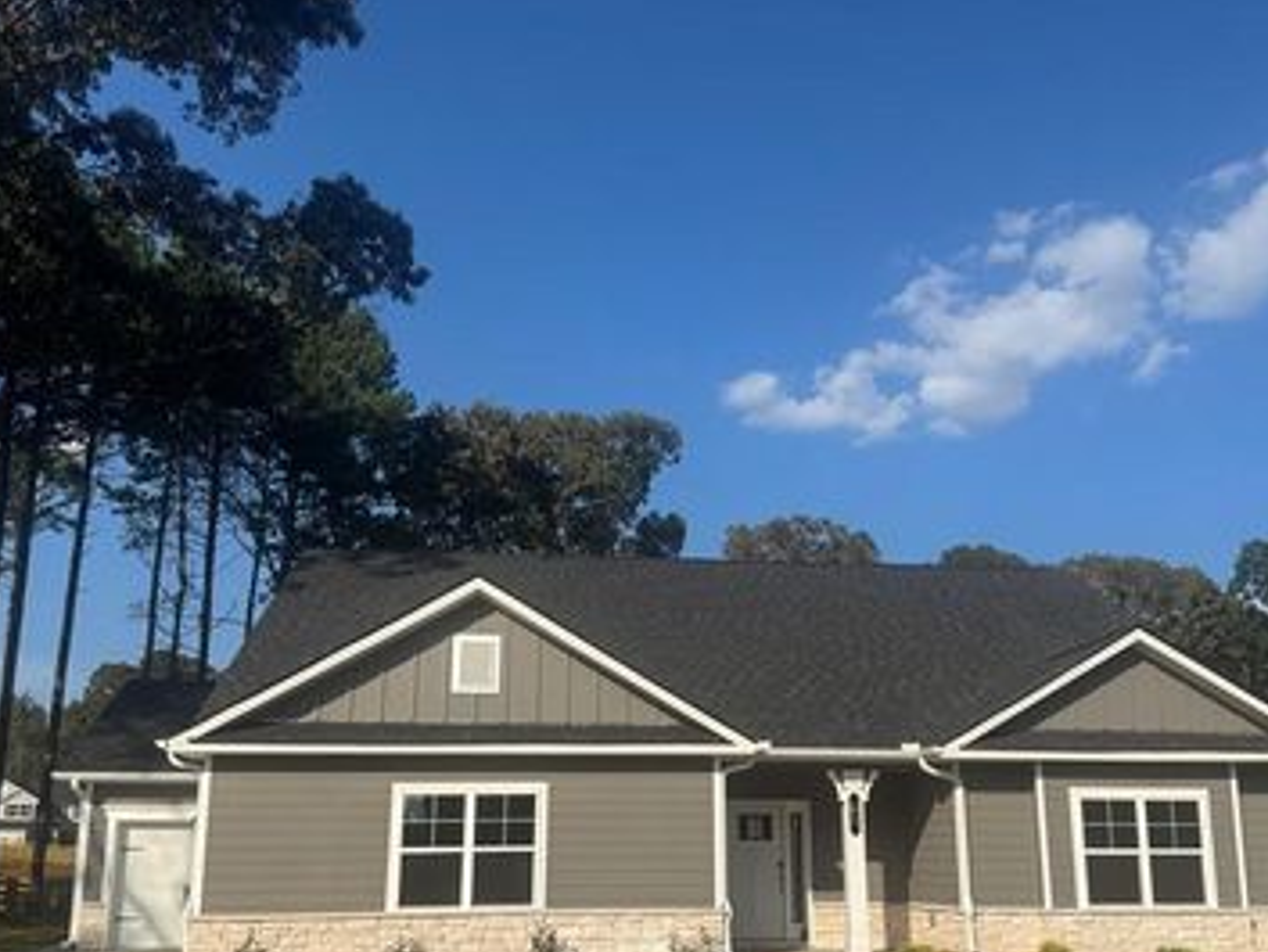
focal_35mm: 34
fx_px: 1246
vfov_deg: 41.5
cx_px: 679
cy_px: 591
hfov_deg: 53.9
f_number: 1.78
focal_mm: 6.76
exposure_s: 1/5348
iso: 80
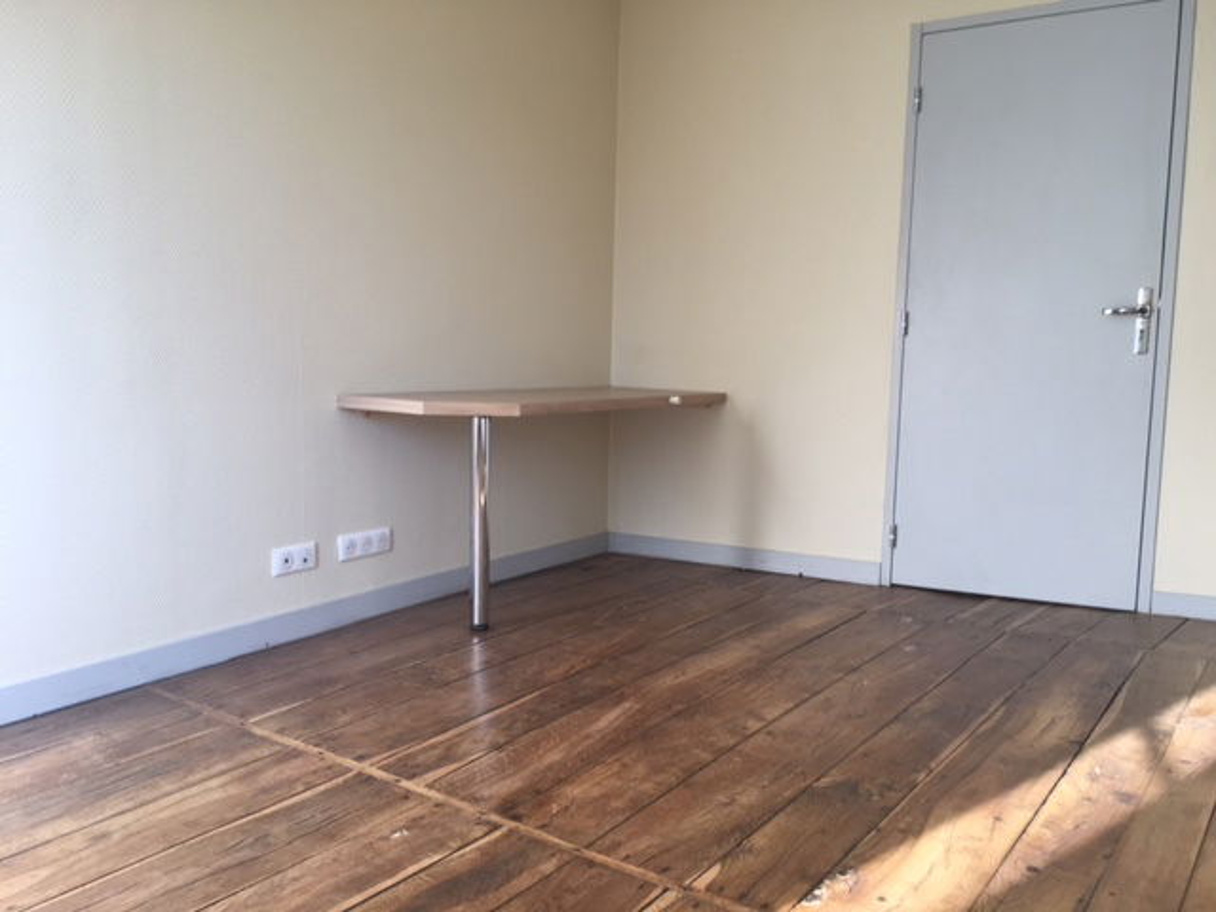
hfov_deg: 61.7
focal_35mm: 29
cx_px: 608
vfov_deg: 48.2
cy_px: 456
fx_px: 1019
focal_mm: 4.15
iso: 25
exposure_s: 1/50
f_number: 2.2
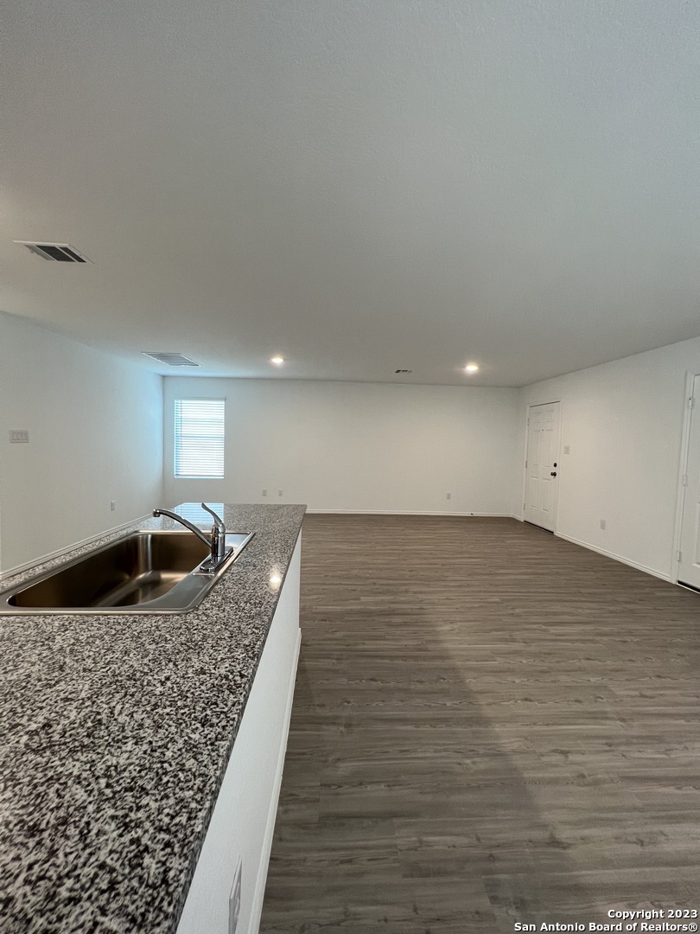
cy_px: 467
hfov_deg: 89.9
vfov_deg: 106.2
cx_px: 350
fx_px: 351
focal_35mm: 13
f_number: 1.8
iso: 200
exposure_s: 1/60
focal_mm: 1.57
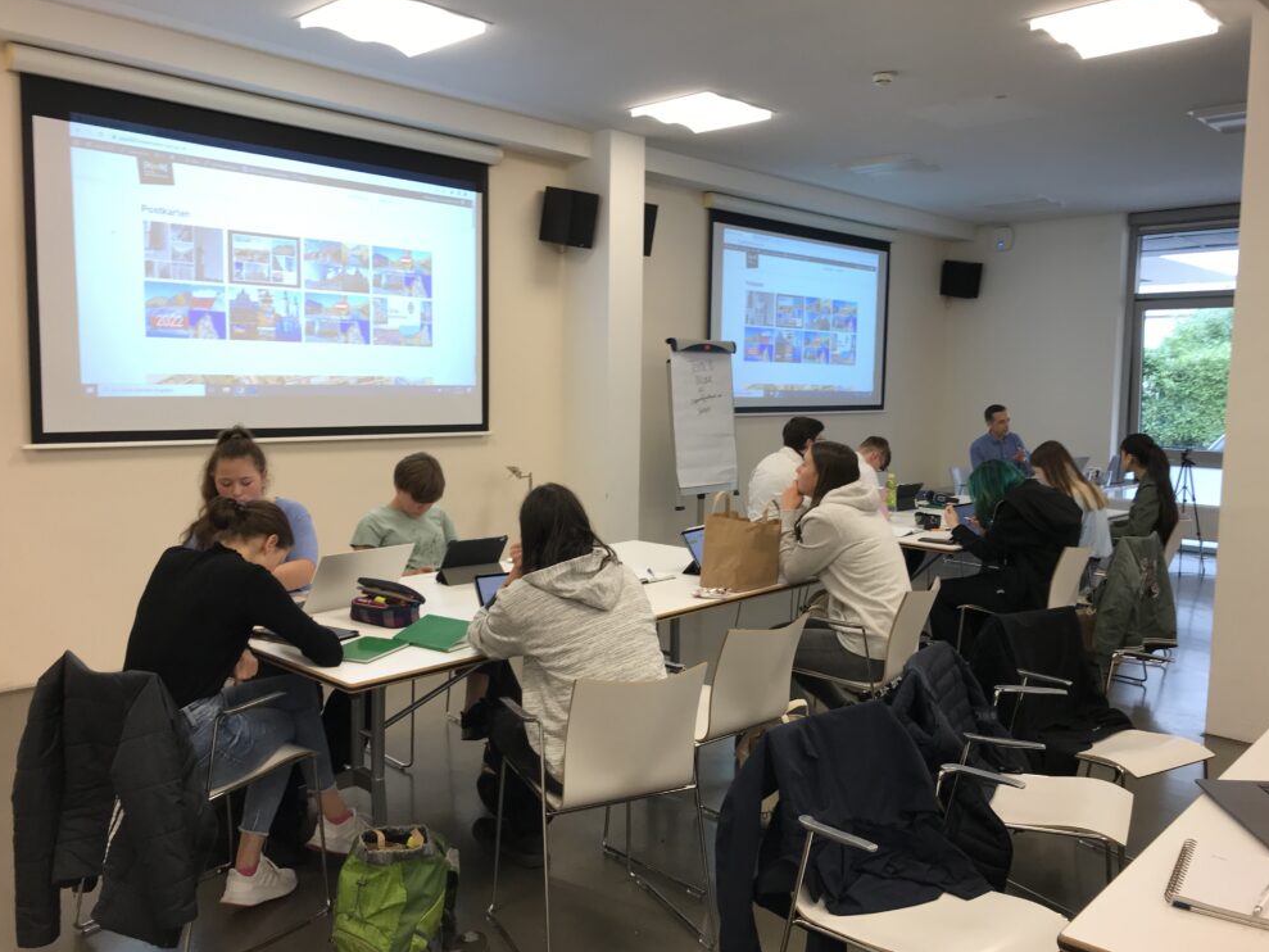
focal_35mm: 29
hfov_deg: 61.6
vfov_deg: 48.2
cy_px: 481
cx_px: 645
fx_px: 1063
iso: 25
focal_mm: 3.99
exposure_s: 1/50
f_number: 1.8
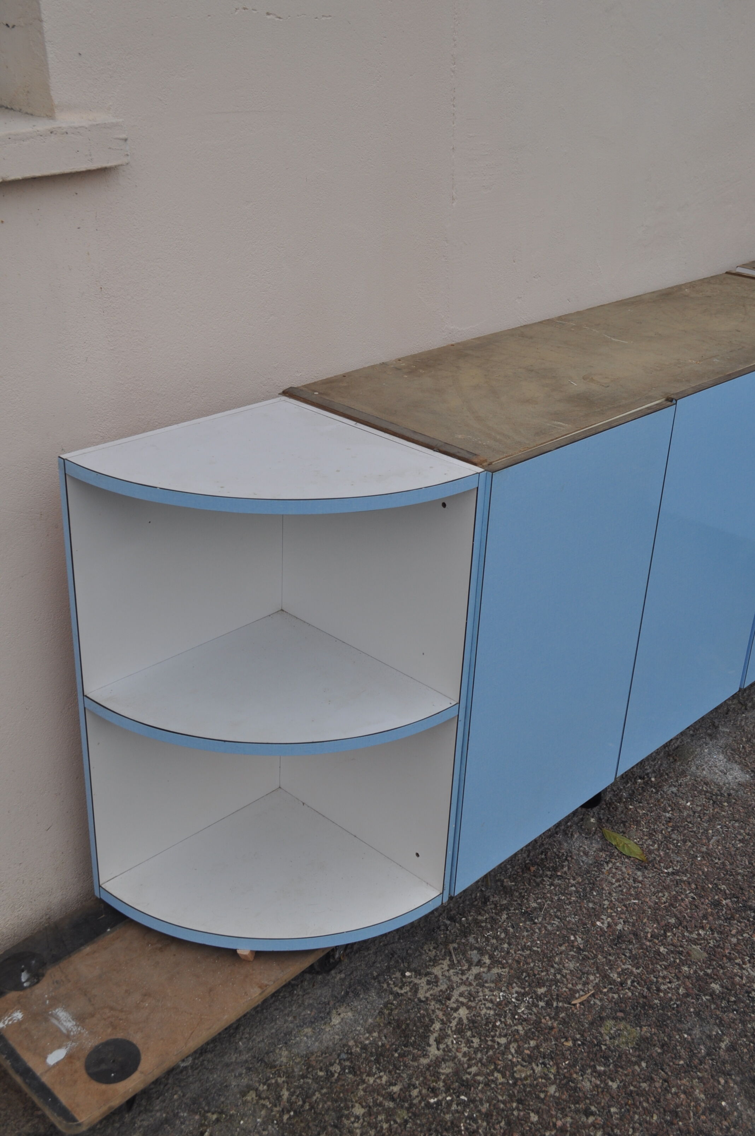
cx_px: 378
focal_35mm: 36
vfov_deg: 53.2
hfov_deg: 36.8
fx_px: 1135
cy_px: 568
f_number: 7.1
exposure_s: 1/200
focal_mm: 24
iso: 200
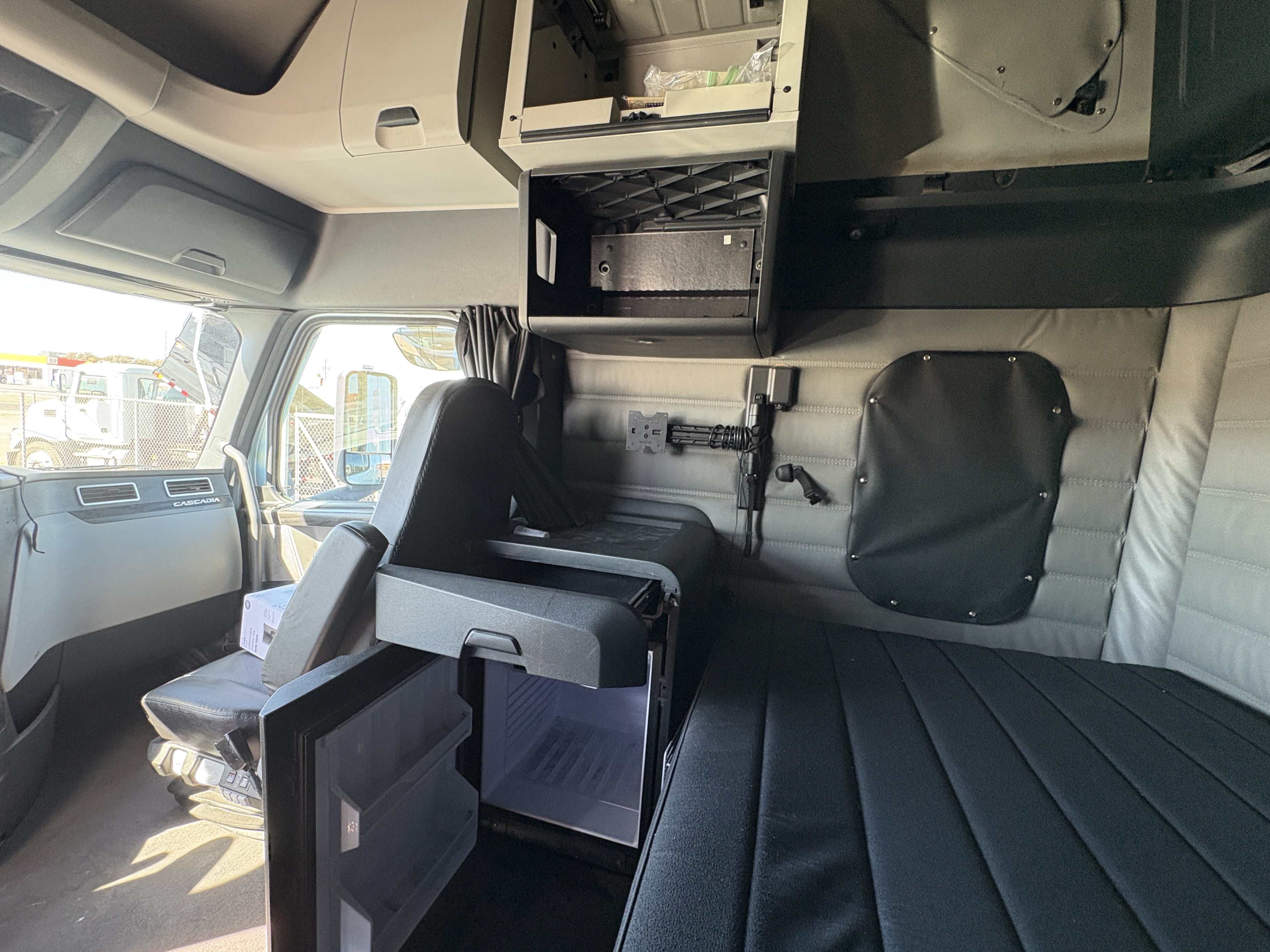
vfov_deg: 81.7
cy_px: 492
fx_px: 550
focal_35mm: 15
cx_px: 617
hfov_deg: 98.1
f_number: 2.2
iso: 400
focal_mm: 2.22
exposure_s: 1/60
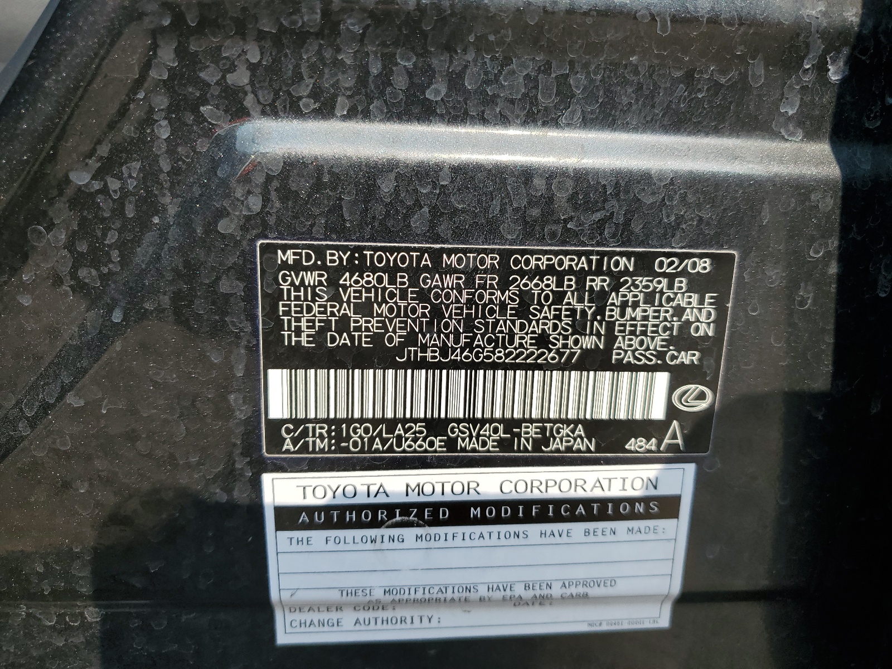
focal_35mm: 26
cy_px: 334
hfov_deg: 67.3
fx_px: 670
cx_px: 446
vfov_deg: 53.1
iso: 50
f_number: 1.5
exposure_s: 1/1667
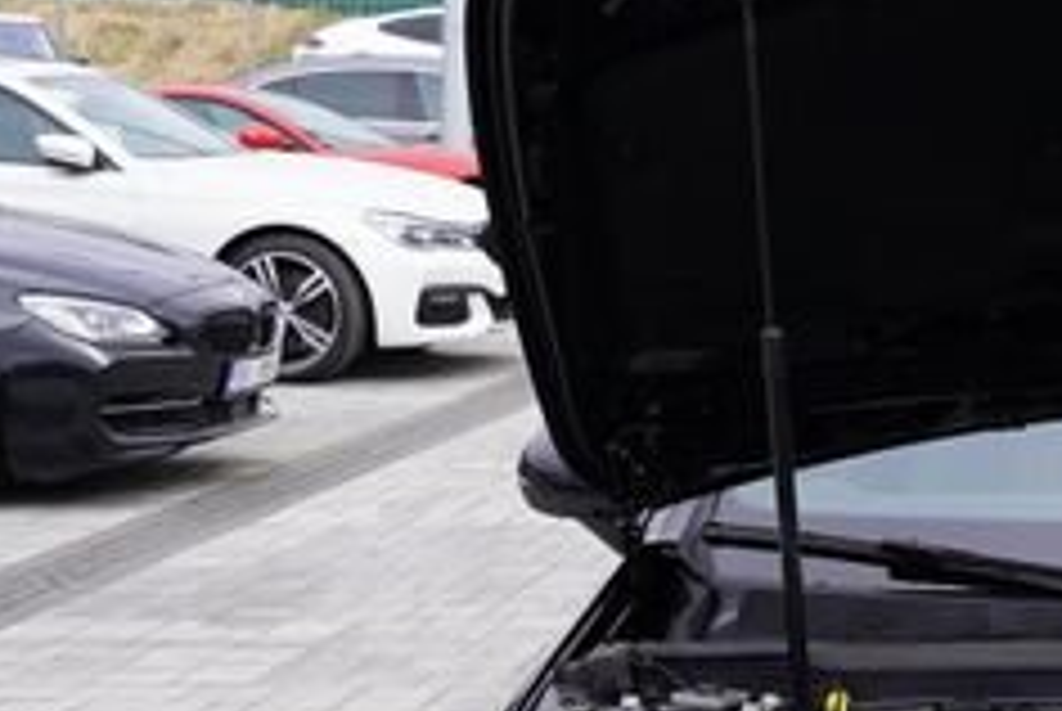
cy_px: 655
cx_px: 1350
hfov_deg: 18.4
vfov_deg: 13.1
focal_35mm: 104
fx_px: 3072
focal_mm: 24
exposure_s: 1/100
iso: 100
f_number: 6.3
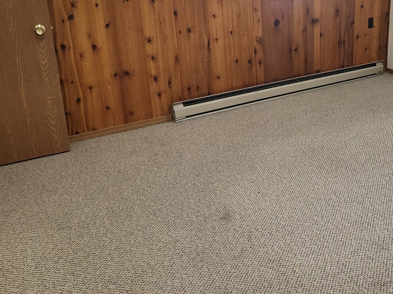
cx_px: 266
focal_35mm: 37
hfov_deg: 49.2
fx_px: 420
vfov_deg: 37.6
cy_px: 70
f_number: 1.8
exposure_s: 1/60
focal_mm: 5.4
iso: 100
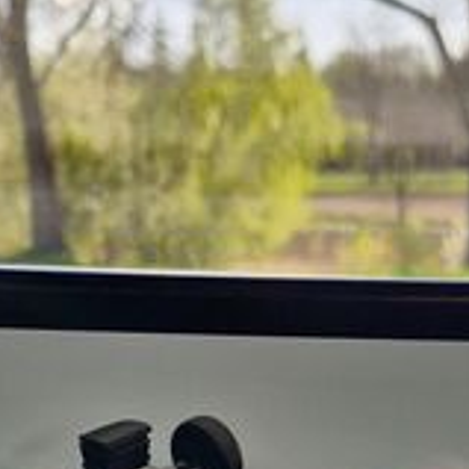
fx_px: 1441
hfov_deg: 18.5
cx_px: 251
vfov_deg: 17.6
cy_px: 572
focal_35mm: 94
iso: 50
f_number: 1.8
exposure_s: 1/444
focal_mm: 5.54
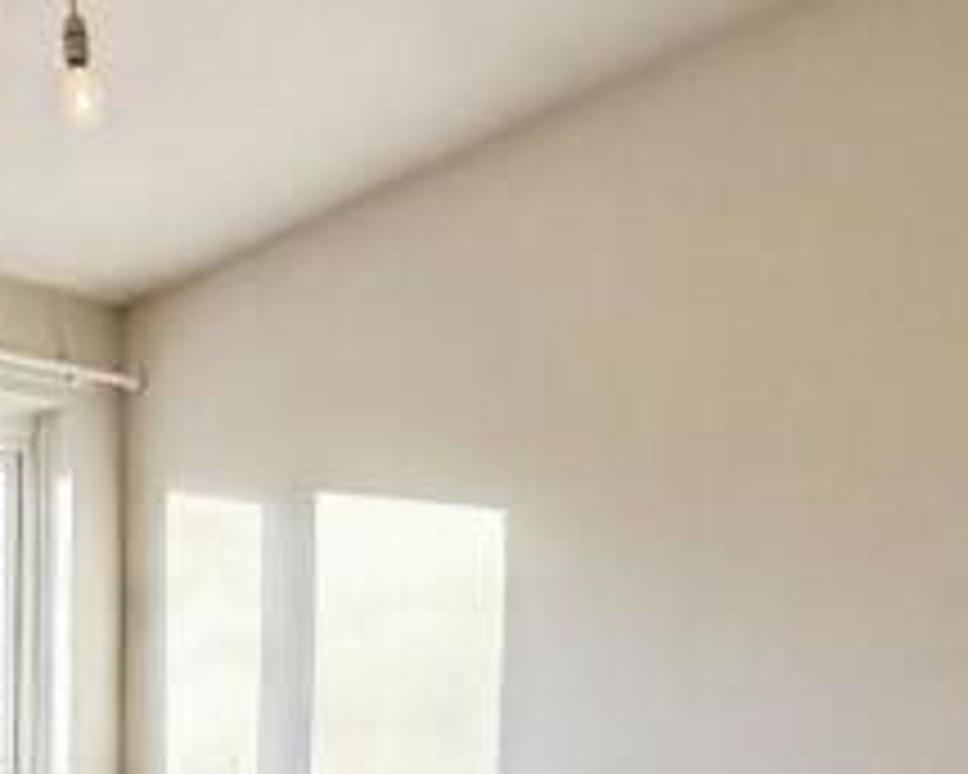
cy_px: 839
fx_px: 1060
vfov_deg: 34.9
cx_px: 236
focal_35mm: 37
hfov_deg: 47.2
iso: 64
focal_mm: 2.22
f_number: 2.2
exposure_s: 1/241
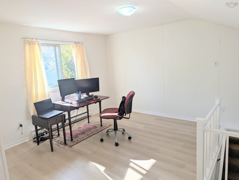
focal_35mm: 24
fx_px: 166
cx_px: 120
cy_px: 90
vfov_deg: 56.9
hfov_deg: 71.5
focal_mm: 6.81
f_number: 1.85
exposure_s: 1/392
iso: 41
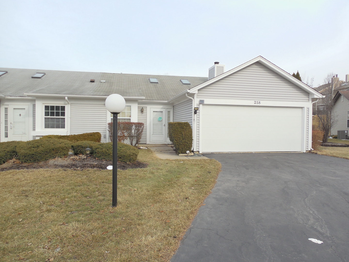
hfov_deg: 69.4
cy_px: 131
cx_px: 174
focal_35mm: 25
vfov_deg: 54.9
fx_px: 252
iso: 125
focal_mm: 4.5
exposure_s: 1/640
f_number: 3.3
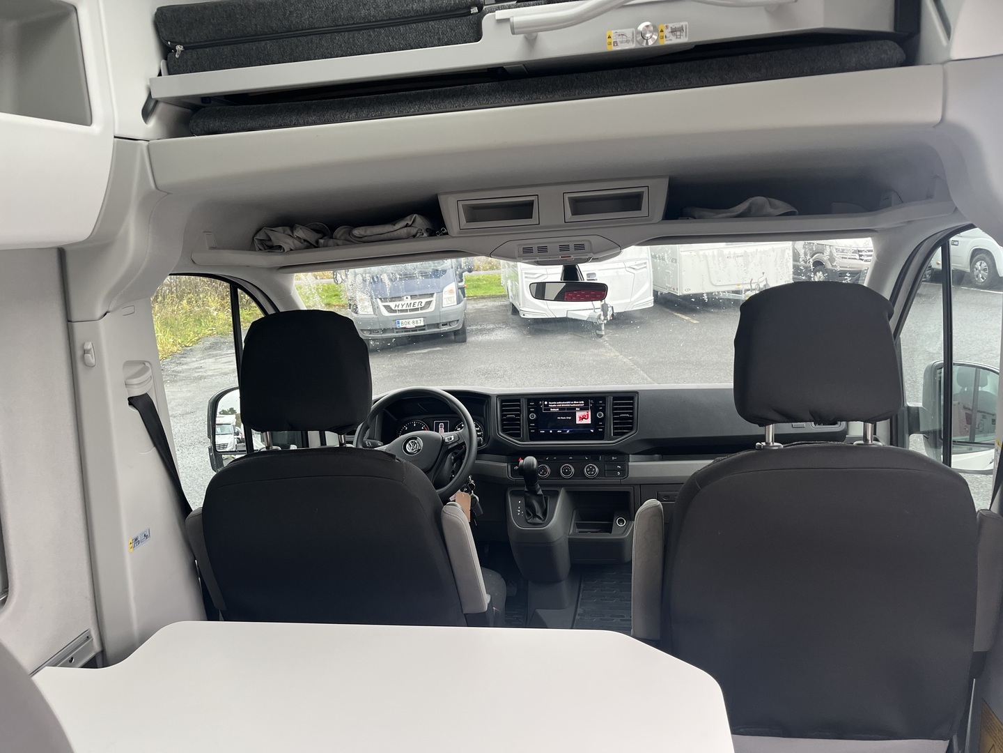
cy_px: 376
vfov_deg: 53.1
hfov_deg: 67.3
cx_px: 502
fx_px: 753
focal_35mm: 26
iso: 100
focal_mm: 5.1
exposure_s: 1/100
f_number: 1.6
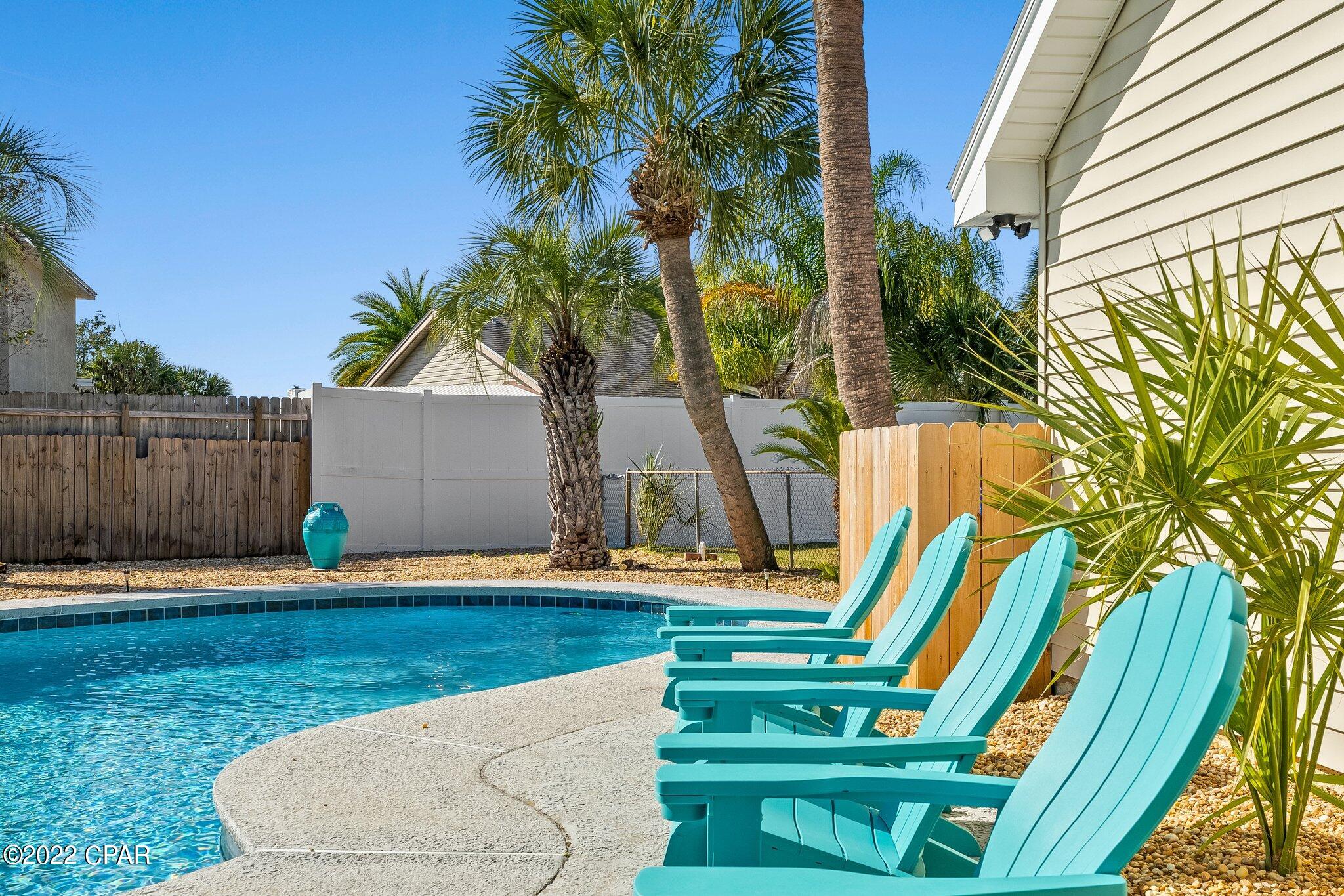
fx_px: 1344
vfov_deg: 36.9
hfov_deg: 53.1
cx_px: 672
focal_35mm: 36
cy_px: 448
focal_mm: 24
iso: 100
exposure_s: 1/640
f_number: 10
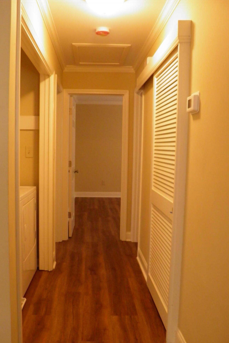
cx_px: 102
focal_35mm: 32
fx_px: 305
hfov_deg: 41.1
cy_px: 176
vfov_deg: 58.7
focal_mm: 5.5
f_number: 3
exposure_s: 1/30
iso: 320
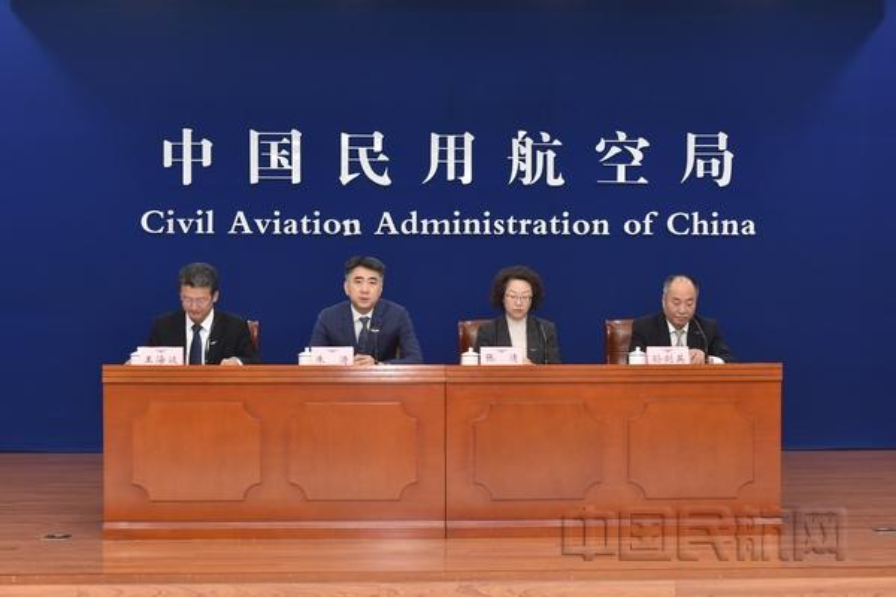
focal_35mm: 50
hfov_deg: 39.6
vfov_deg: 27.0
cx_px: 448
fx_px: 1244
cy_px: 298
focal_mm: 50
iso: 500
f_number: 6.3
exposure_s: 1/60
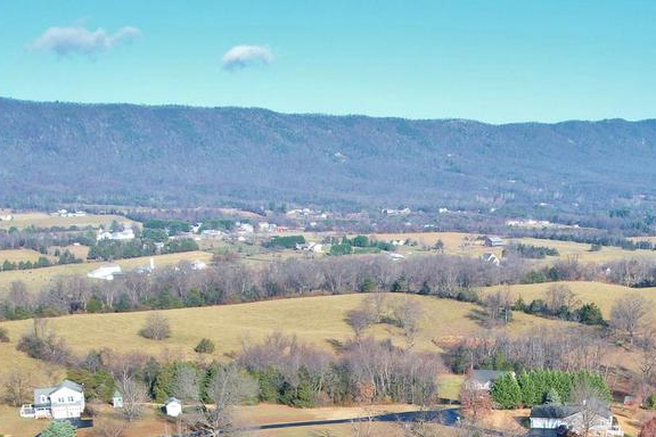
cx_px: 478
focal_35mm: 55
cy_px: 537
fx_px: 1002
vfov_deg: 22.5
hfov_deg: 35.6
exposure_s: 1/1000
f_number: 2.8
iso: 100
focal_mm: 8.38
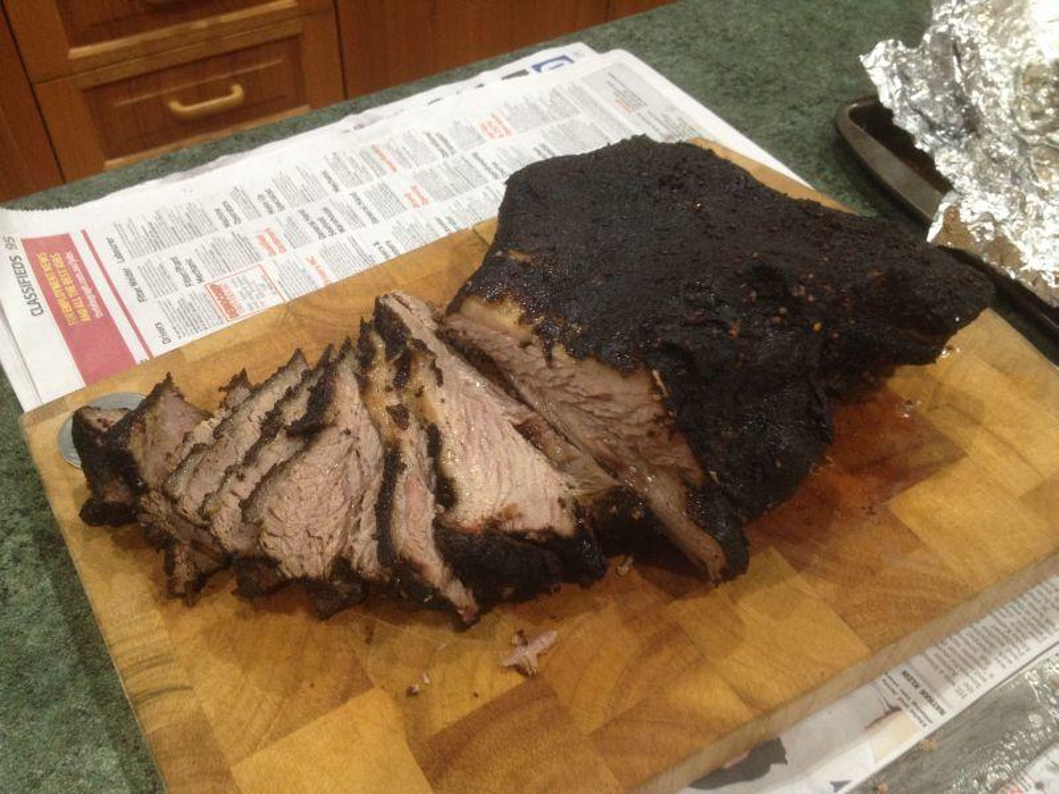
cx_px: 530
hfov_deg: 52.6
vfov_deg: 40.7
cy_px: 397
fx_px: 1071
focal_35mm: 35
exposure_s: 1/20
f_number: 2.4
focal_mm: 4.28
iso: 200
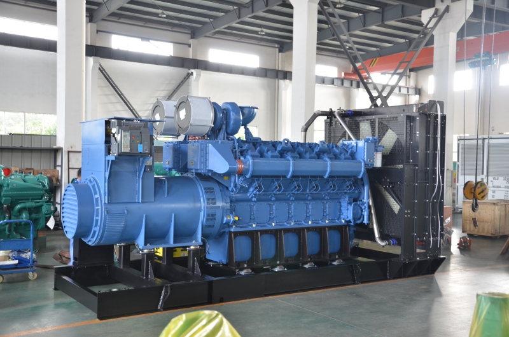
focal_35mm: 42
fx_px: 593
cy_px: 168
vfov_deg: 31.8
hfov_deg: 46.5
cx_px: 254
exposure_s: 1/15
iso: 400
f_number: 4
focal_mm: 28
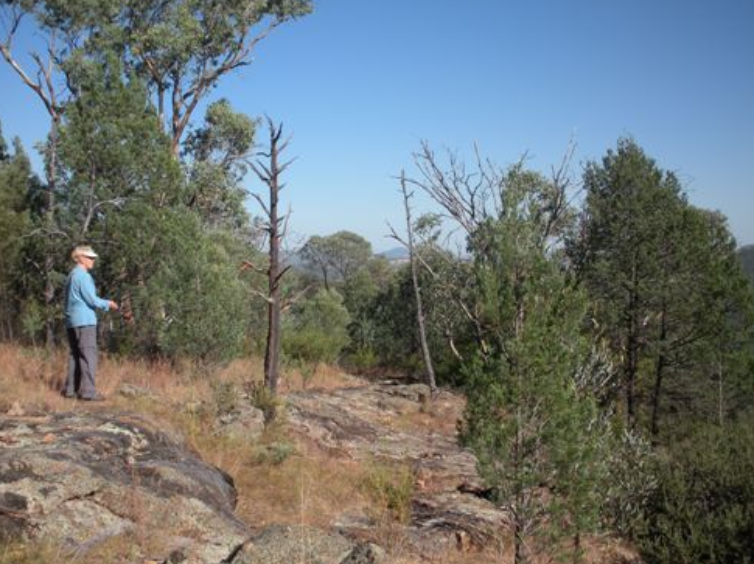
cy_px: 279
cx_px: 365
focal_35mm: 39
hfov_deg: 47.9
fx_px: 849
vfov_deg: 36.8
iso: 64
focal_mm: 6.3
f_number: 3.5
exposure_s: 1/768
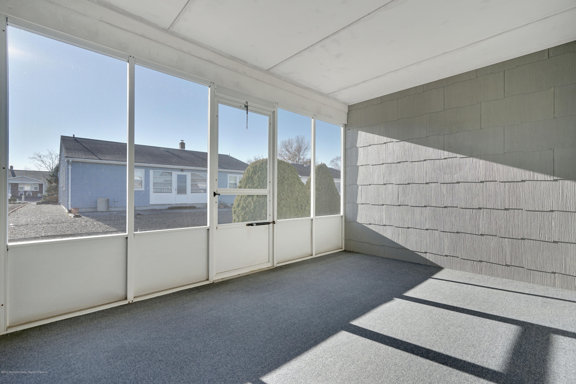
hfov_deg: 96.7
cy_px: 192
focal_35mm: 16
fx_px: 256
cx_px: 288
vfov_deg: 73.7
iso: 200
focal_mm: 16
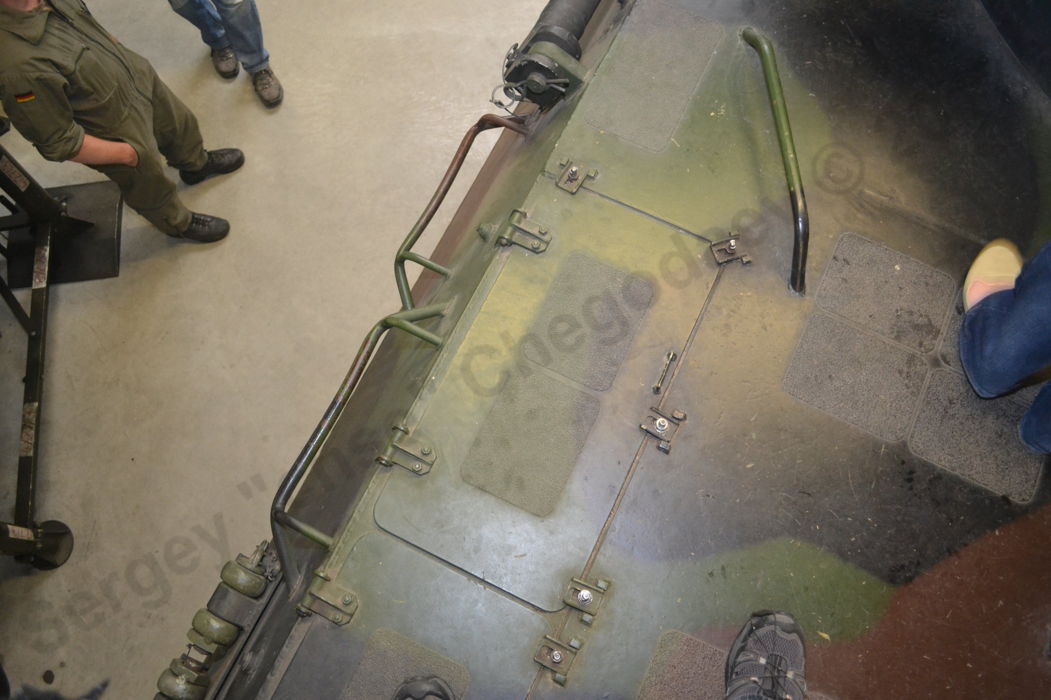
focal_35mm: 27
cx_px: 526
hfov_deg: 67.4
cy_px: 350
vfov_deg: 47.9
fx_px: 788
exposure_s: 1/60
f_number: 3.5
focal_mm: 18
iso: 1600
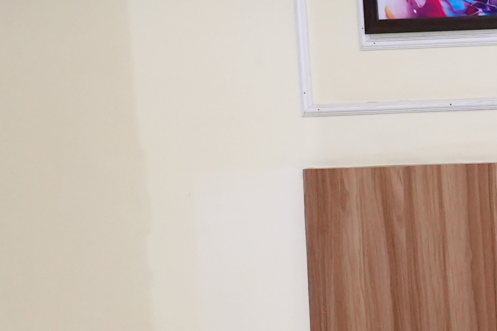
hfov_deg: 12.4
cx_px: 959
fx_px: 2043
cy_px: 387
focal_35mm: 148
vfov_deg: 9.2
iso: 2000
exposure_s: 1/160
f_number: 4
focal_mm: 26
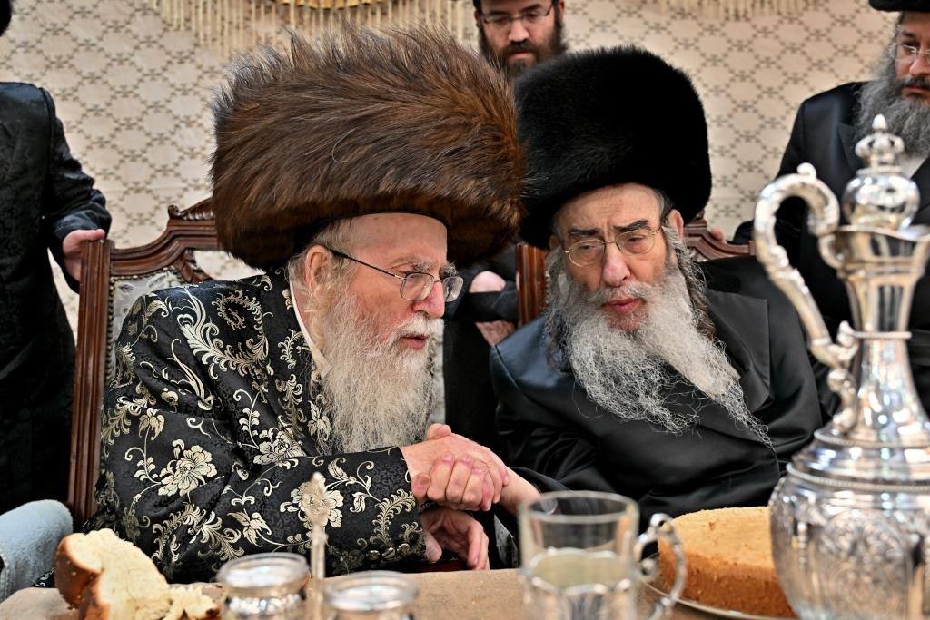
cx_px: 465
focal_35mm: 34
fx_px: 891
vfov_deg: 38.4
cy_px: 310
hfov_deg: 55.1
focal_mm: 34.5
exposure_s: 1/160
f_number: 4
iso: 500
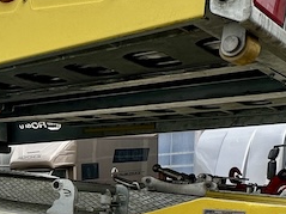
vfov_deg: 22.7
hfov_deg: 28.8
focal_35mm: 60
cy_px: 247
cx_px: -37
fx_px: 495
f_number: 2.2
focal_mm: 2.22
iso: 40
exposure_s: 1/179
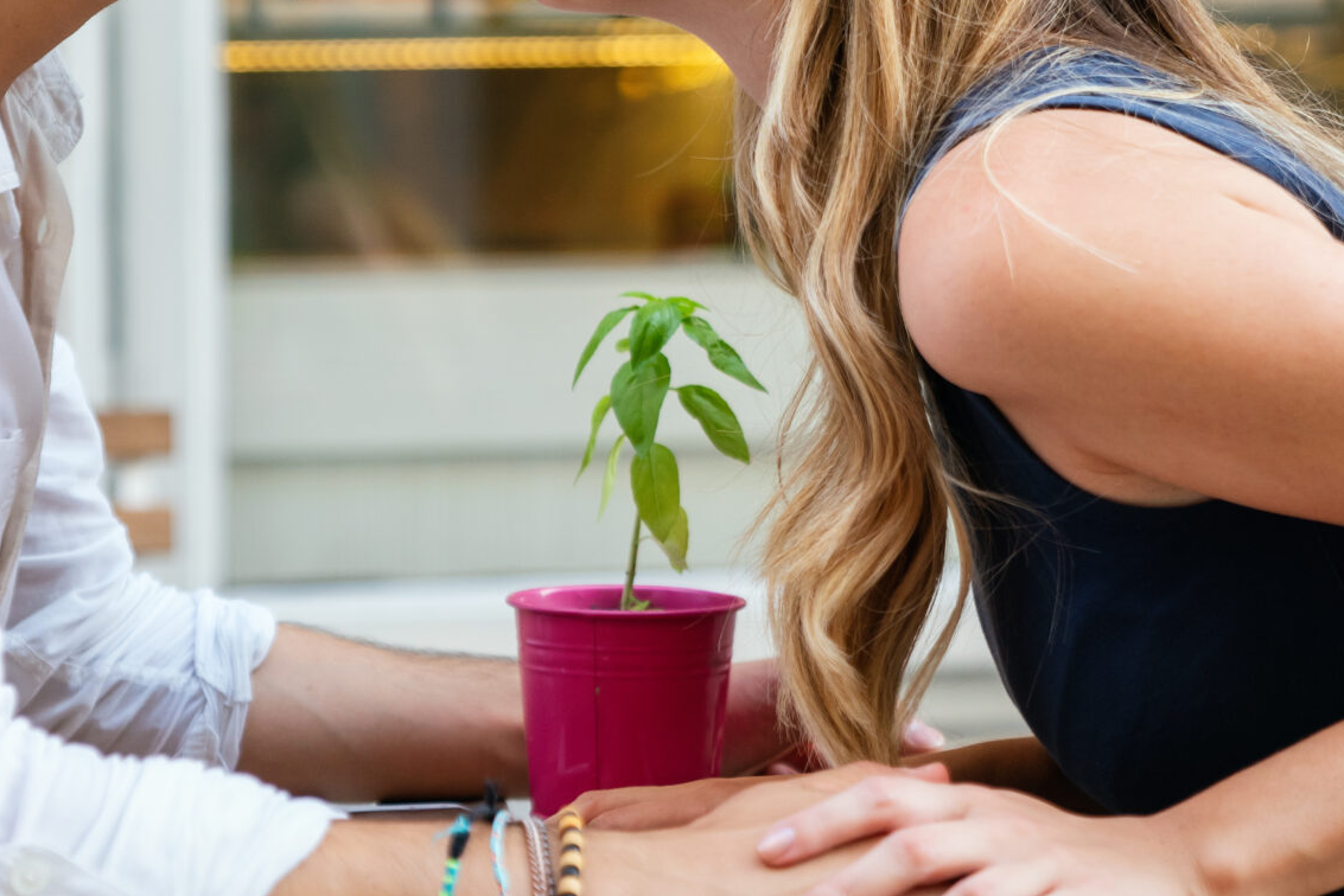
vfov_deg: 10.4
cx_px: 696
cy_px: 65
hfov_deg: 15.6
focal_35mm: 131
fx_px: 4892
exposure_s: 1/500
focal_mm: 58
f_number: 2.8
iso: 640
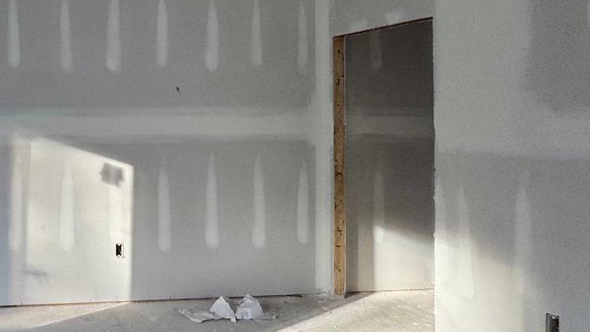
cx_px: 17
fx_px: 500
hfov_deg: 50.8
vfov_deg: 36.6
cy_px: 182
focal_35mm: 32
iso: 100
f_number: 2.2
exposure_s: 1/99
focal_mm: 2.22
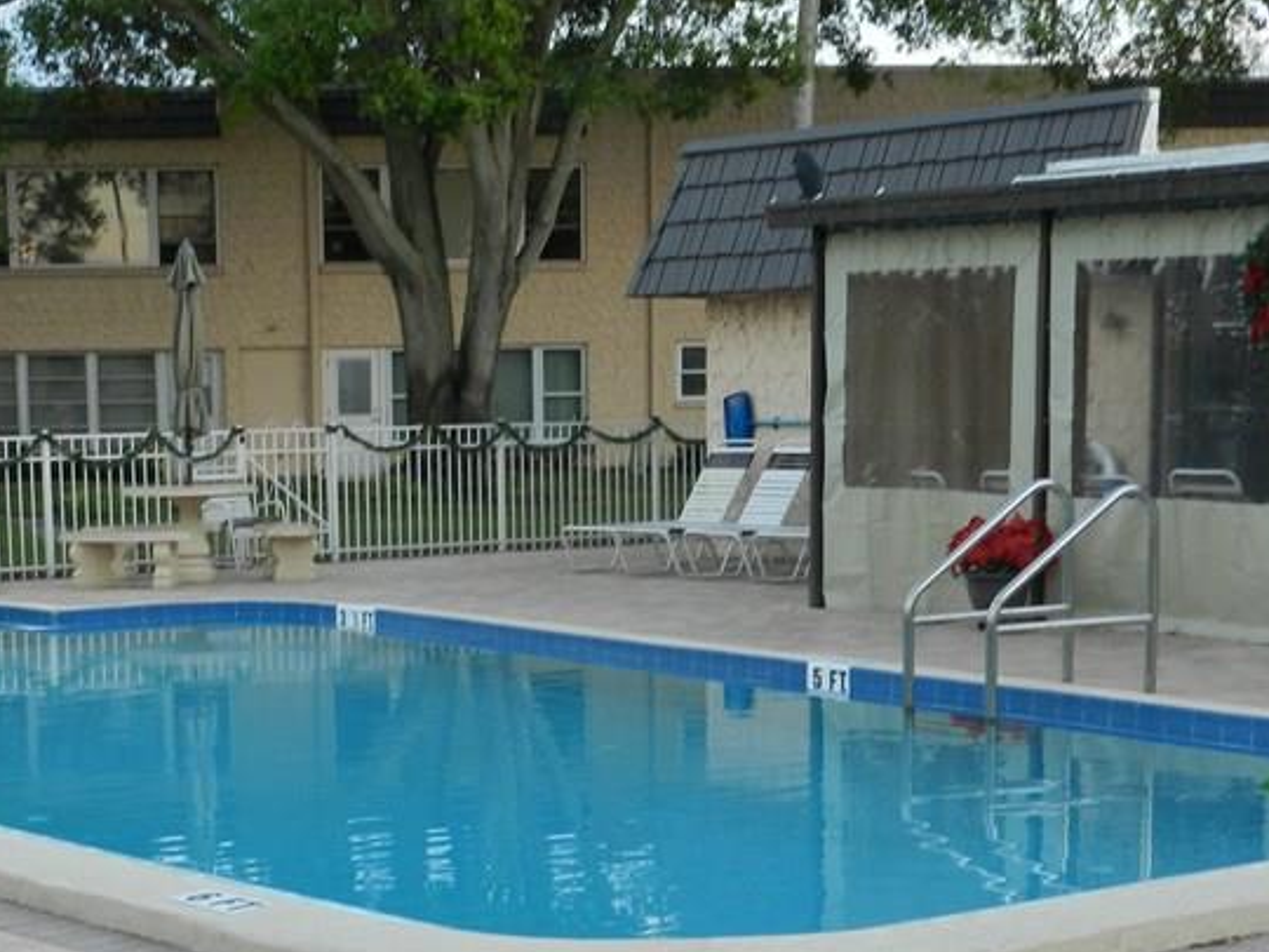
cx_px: 461
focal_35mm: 72
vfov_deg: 20.2
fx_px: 2639
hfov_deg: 26.9
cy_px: 783
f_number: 4
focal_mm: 6.7
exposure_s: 1/40
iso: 160
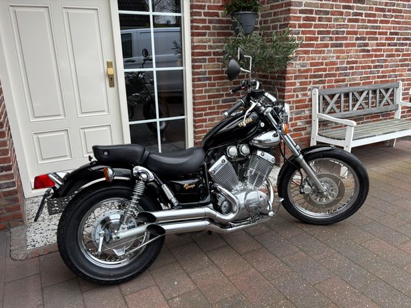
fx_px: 321
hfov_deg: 65.3
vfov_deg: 51.3
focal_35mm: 27
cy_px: 159
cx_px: 206
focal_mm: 5.96
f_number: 1.6
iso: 100
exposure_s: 1/121
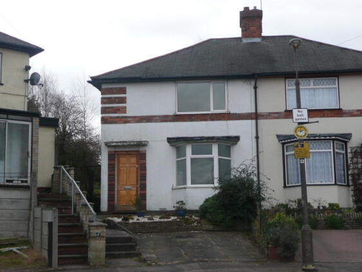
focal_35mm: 57
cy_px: 138
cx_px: 178
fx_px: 596
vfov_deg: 25.6
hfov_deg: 33.8
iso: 100
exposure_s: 1/160
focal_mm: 9.1
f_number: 4.3
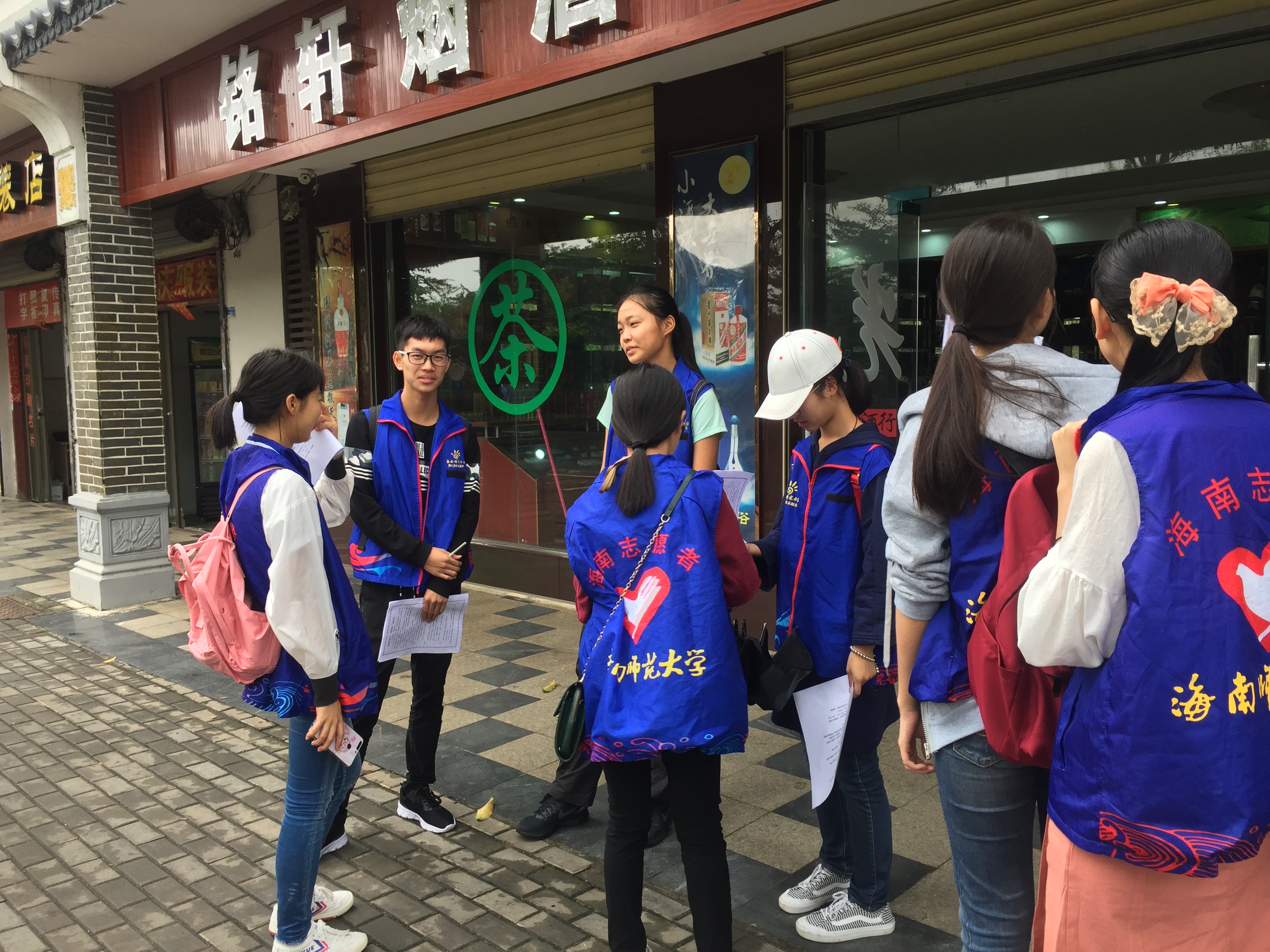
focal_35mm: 29
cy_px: 476
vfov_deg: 48.2
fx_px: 1064
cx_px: 635
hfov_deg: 61.7
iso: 32
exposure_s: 1/100
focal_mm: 4.15
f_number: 2.2
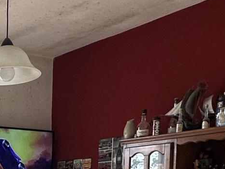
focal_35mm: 77
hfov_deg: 21.4
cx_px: -109
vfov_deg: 17.1
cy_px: 264
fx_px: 501
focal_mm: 2.22
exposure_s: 1/99
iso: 80
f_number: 2.2
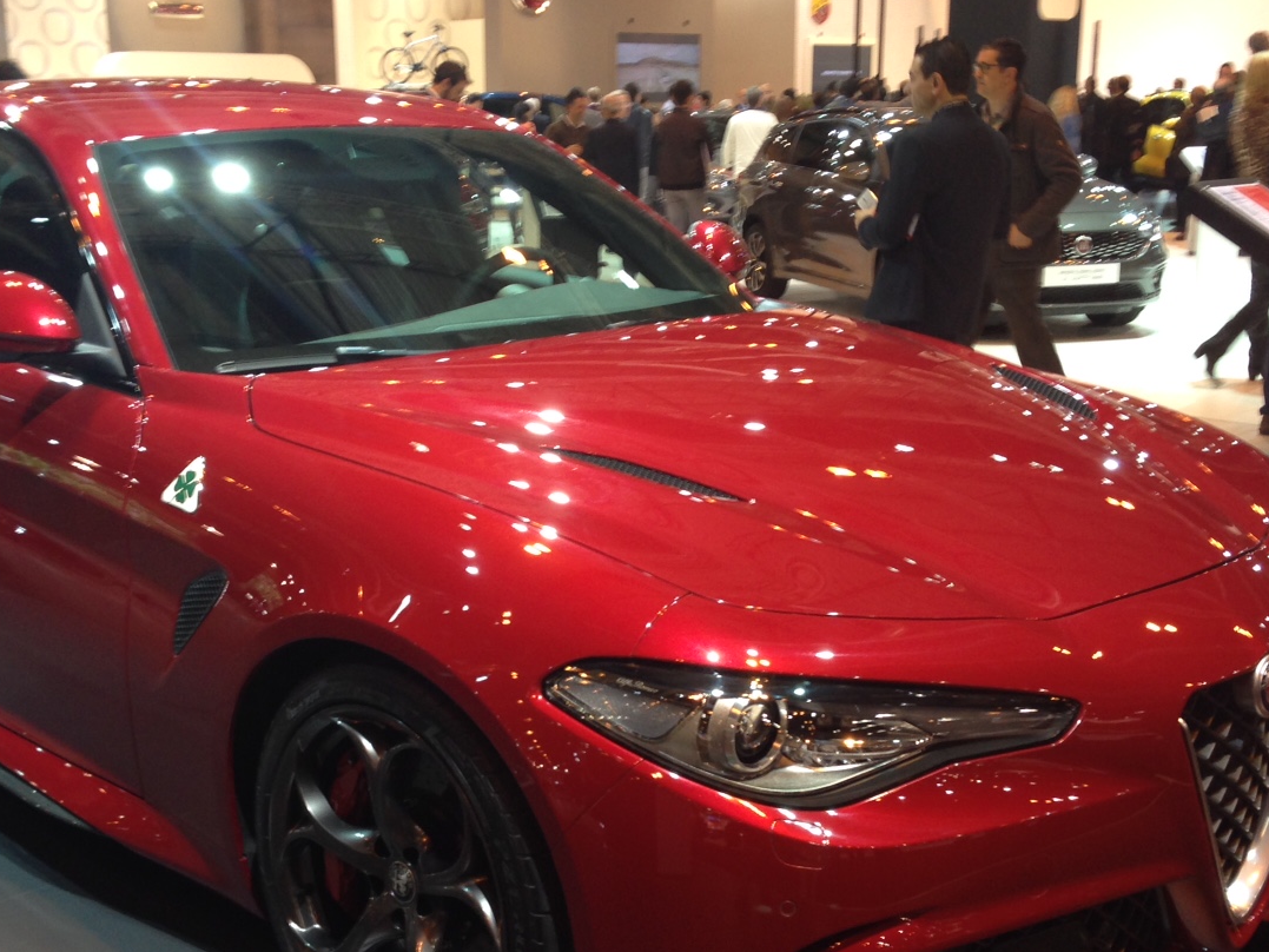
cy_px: 556
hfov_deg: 38.1
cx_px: 517
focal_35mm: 50
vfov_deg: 29.1
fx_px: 1833
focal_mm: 4.12
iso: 50
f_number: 2.4
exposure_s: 1/24
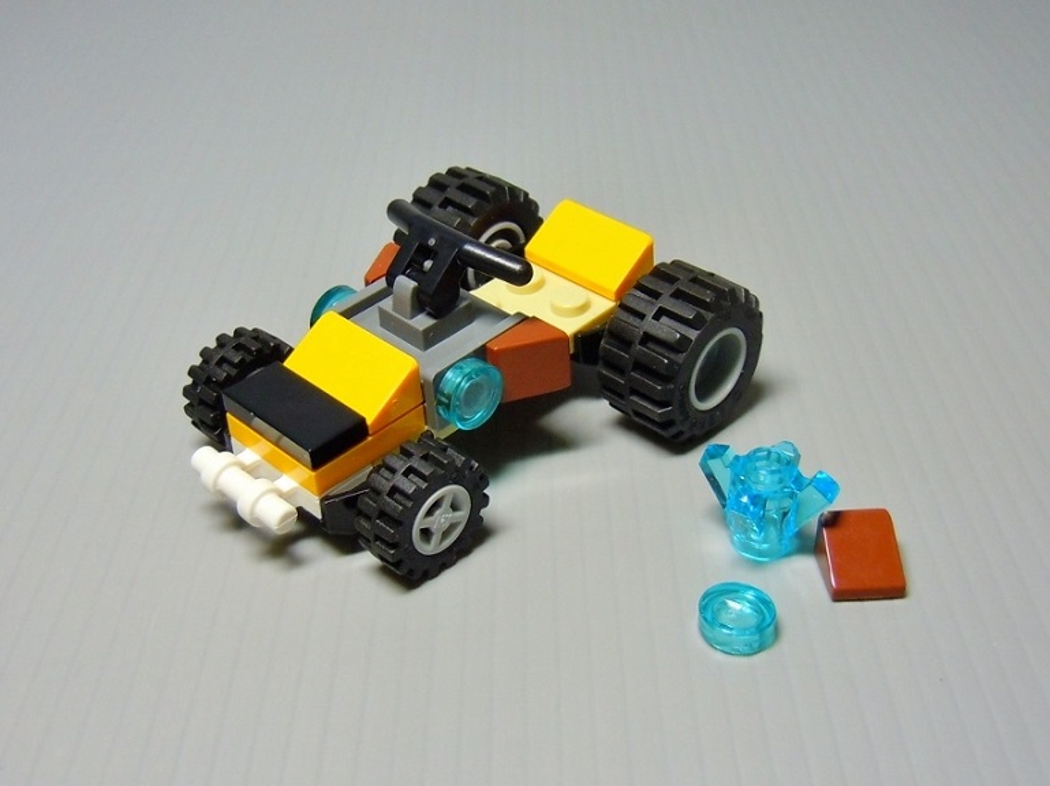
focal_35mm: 30
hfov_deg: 60.0
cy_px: 393
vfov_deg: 46.8
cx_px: 525
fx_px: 910
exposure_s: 1/30
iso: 200
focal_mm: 5.4
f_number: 3.5
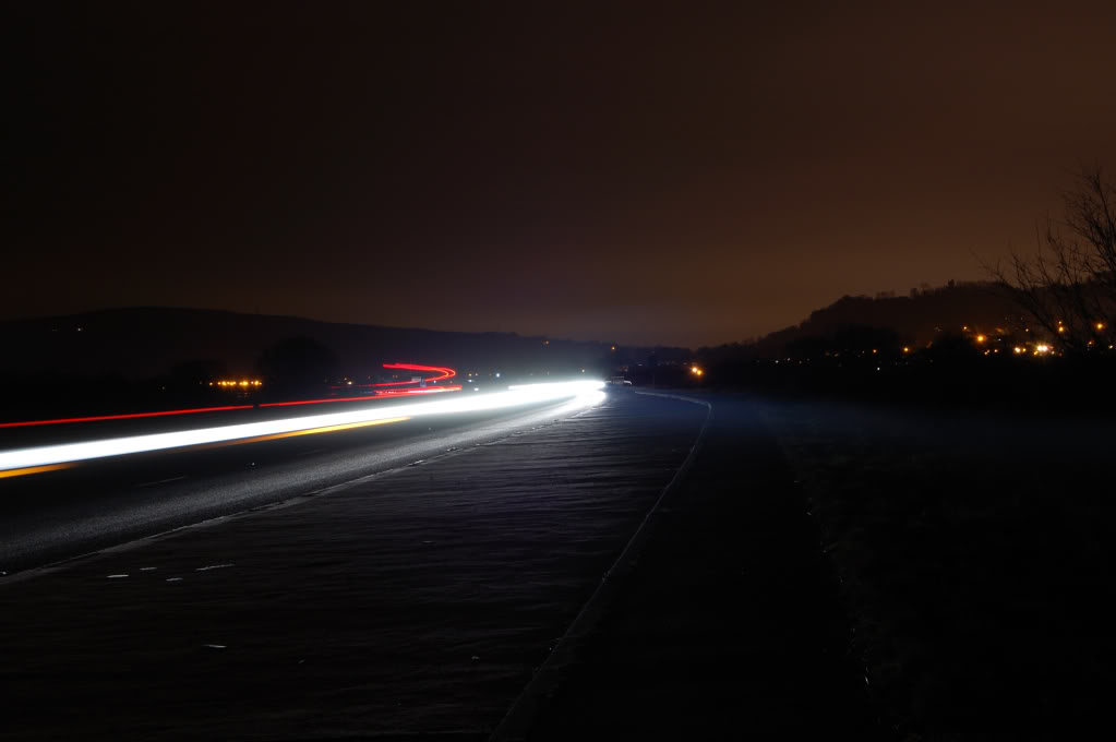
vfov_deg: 23.7
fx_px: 1765
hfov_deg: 35.1
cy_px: 371
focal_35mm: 57
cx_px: 558
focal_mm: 38
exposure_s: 20
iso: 200
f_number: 11
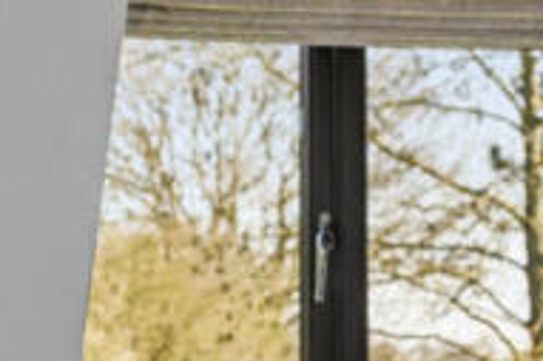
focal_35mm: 172
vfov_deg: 7.9
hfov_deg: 11.8
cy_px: 438
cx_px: 14
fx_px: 2592
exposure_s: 1/6
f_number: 8
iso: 400
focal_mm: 50
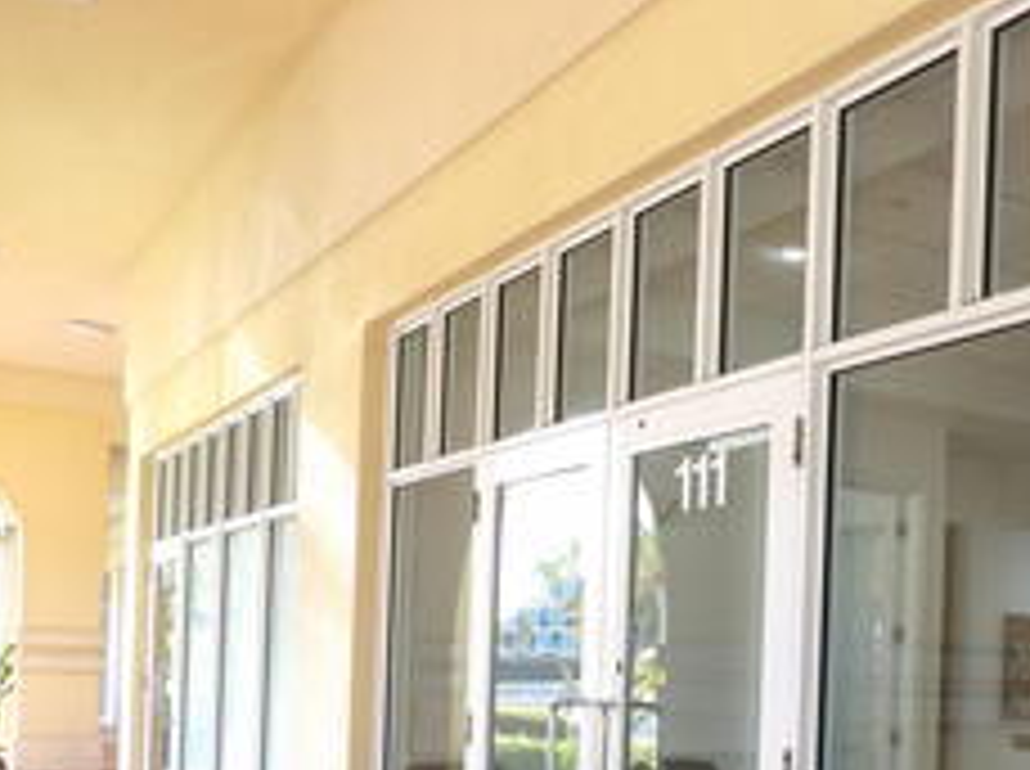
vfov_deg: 32.8
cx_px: 567
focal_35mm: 42
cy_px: 671
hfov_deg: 44.8
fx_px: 1248
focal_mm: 4.3
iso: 100
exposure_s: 1/60
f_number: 2.8
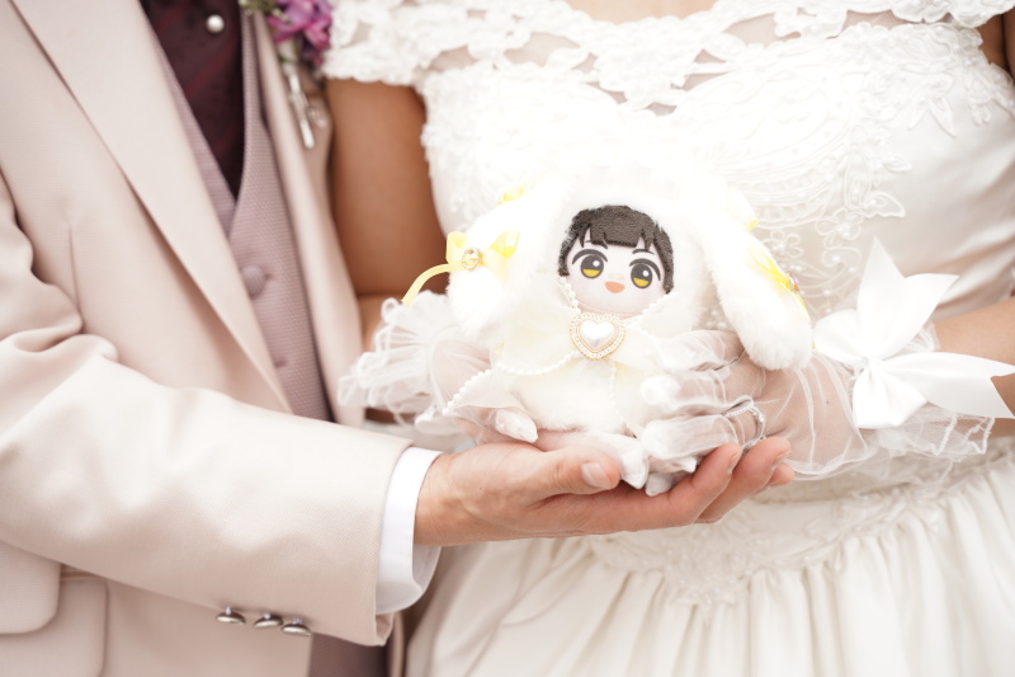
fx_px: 2114
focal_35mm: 75
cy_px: 338
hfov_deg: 27.0
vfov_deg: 18.2
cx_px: 508
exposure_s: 1/500
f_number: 4
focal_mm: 75
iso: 160
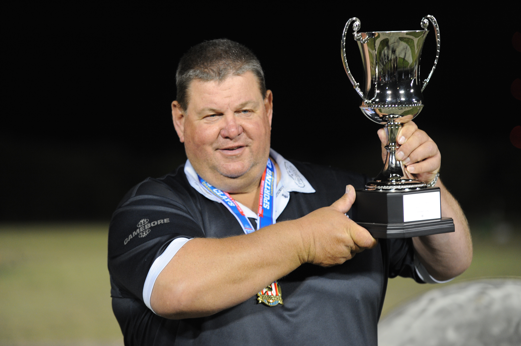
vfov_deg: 10.1
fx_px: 1952
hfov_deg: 15.2
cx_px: 260
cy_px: 173
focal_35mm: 135
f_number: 3.2
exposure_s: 1/125
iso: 1600
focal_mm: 135
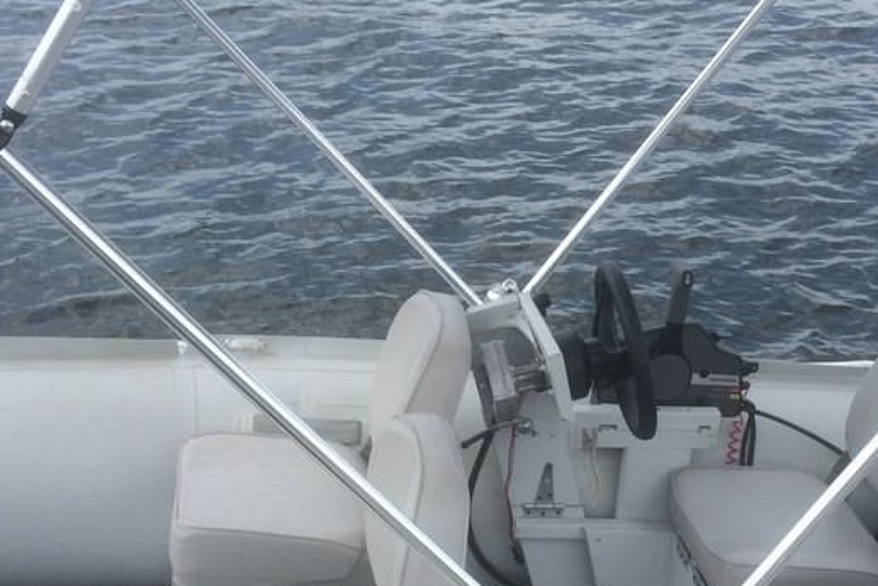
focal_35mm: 70
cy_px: 425
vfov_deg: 19.4
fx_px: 1708
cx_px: 584
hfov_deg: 28.6
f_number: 2.2
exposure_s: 1/1642
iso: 32
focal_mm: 4.15
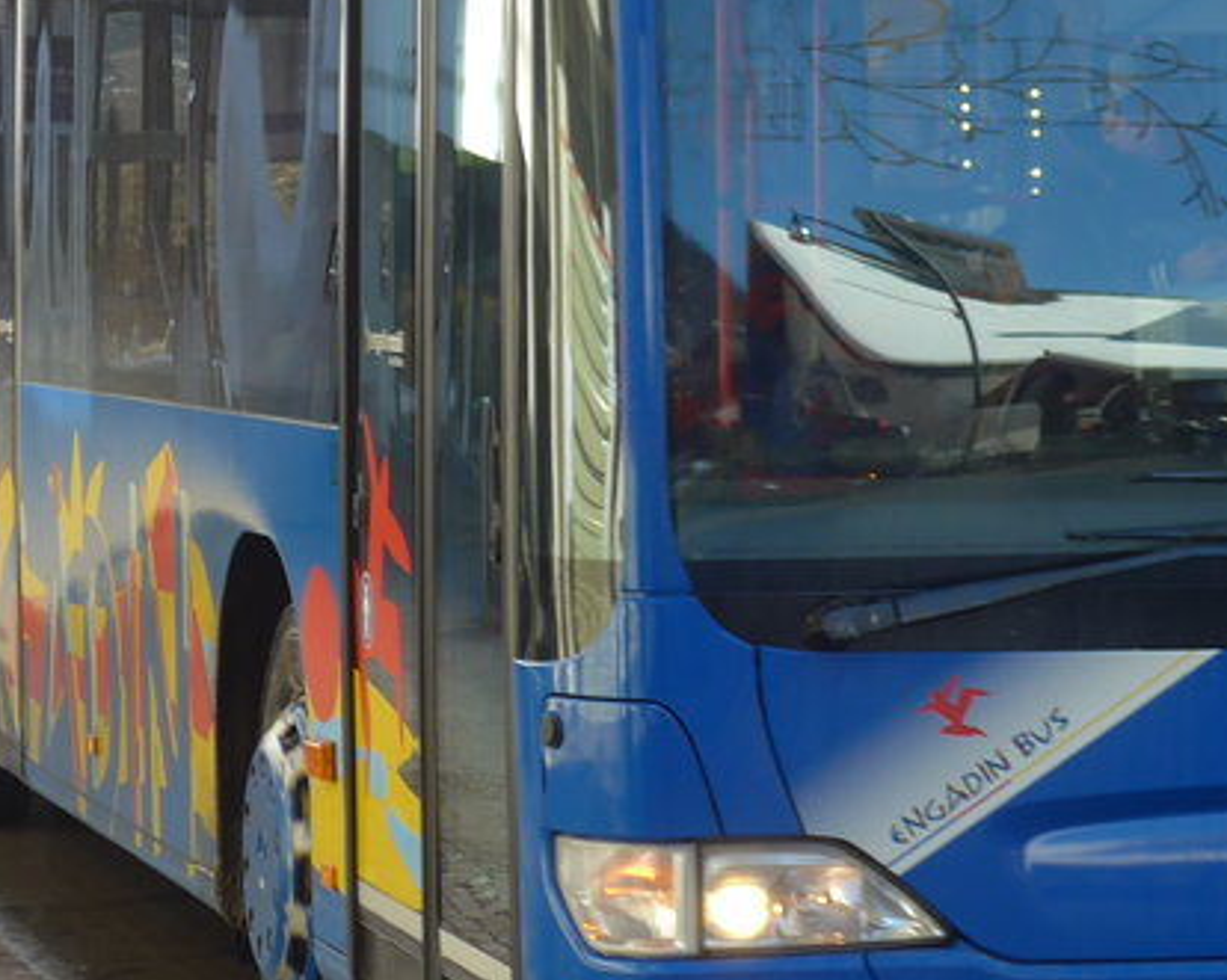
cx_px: 1011
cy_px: 65
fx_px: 6063
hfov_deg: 11.5
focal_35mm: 167
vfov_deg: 9.2
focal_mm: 12
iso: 80
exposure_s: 1/250
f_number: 3.5
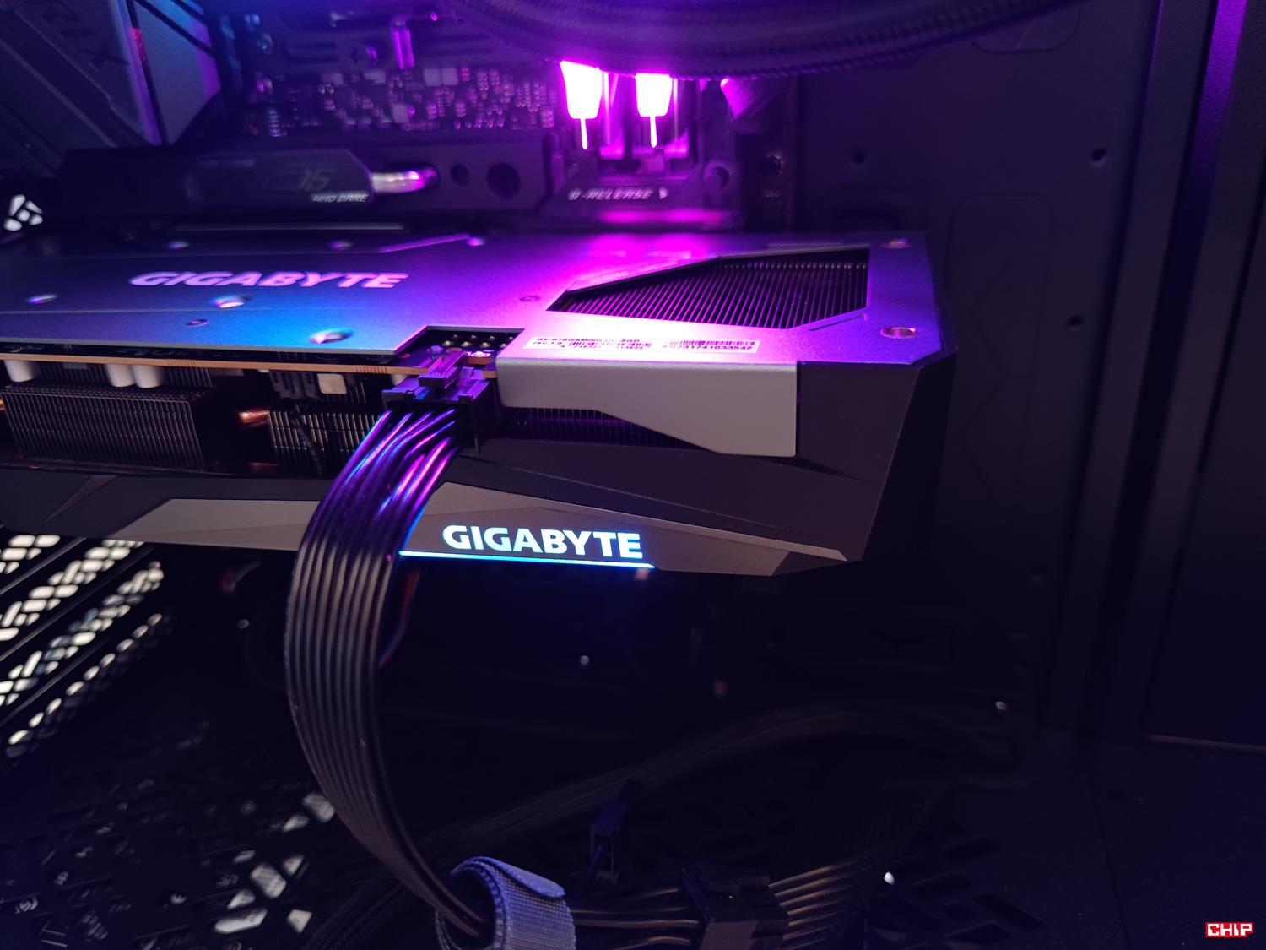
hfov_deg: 69.4
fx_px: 914
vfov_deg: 54.9
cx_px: 633
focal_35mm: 25
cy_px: 475
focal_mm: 6.78
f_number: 1.85
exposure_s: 1/13
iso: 556
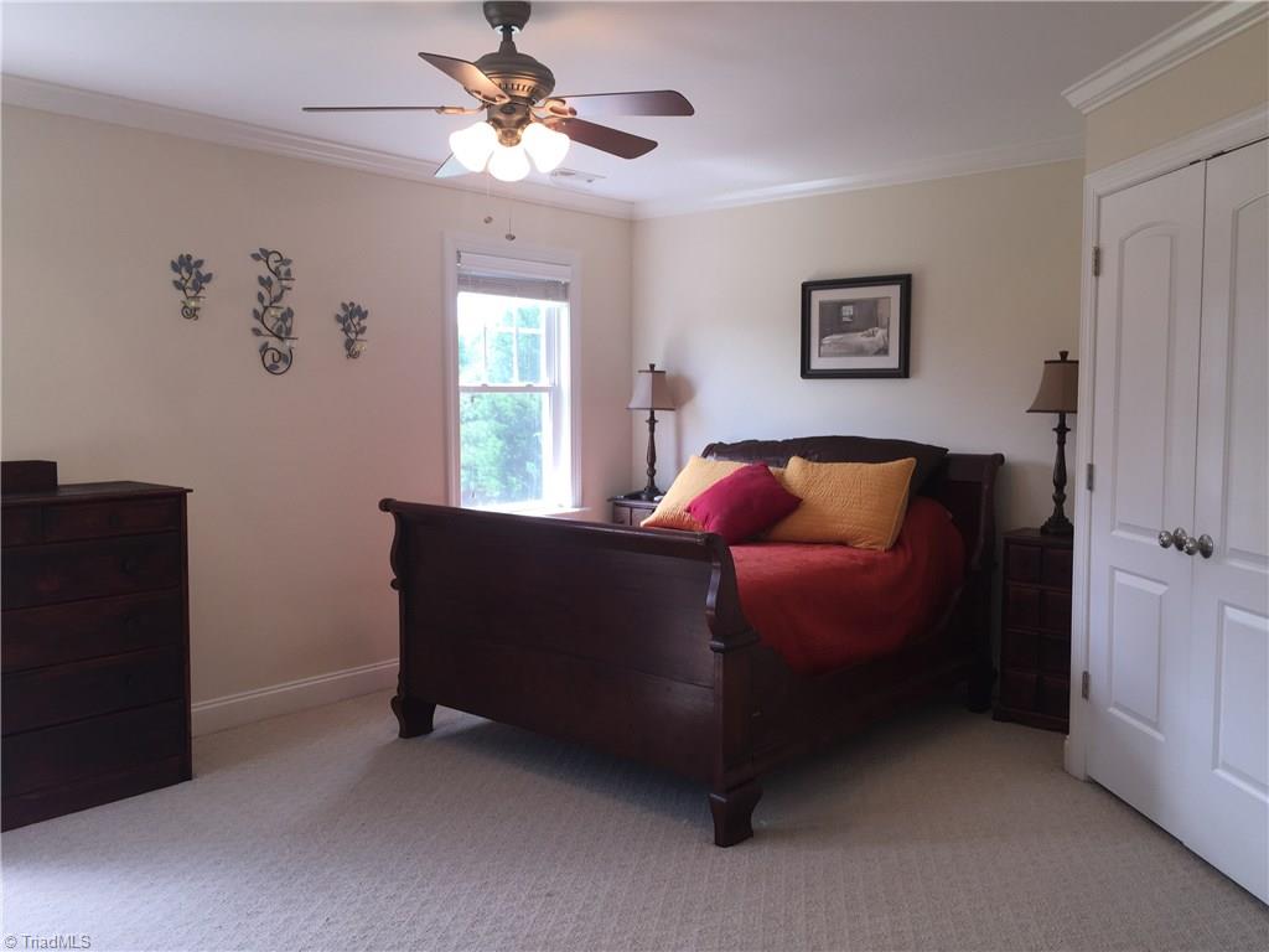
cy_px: 476
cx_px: 634
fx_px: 1063
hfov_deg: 61.7
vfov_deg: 48.2
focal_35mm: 29
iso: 32
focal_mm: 4.15
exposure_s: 1/56
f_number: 2.2
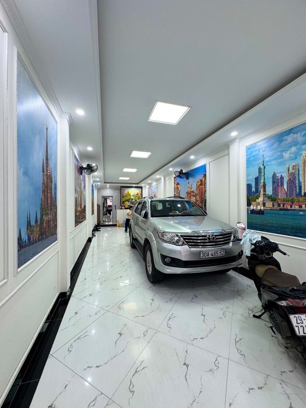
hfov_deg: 85.7
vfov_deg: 102.1
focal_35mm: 14
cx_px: 153
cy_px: 204
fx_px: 165
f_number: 2.2
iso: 125
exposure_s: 1/100
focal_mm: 2.22
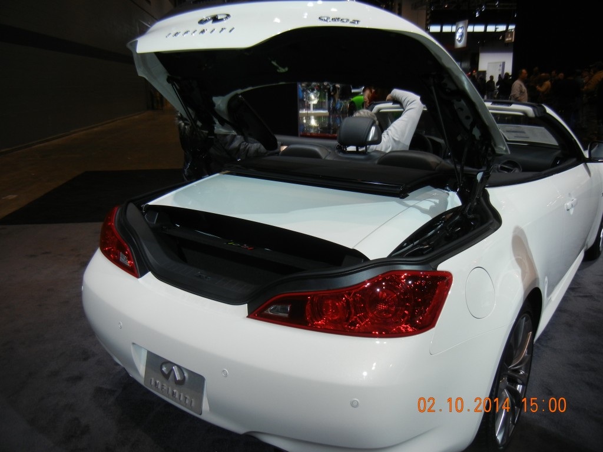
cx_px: 302
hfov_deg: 60.0
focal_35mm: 30
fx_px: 523
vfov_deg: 46.8
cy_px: 226
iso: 160
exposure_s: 1/122
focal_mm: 5.4
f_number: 3.5
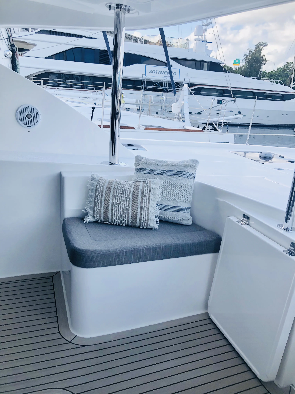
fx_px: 318
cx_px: 148
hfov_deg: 49.7
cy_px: 197
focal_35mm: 28
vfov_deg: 63.4
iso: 20
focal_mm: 3.99
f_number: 1.8
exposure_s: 1/684
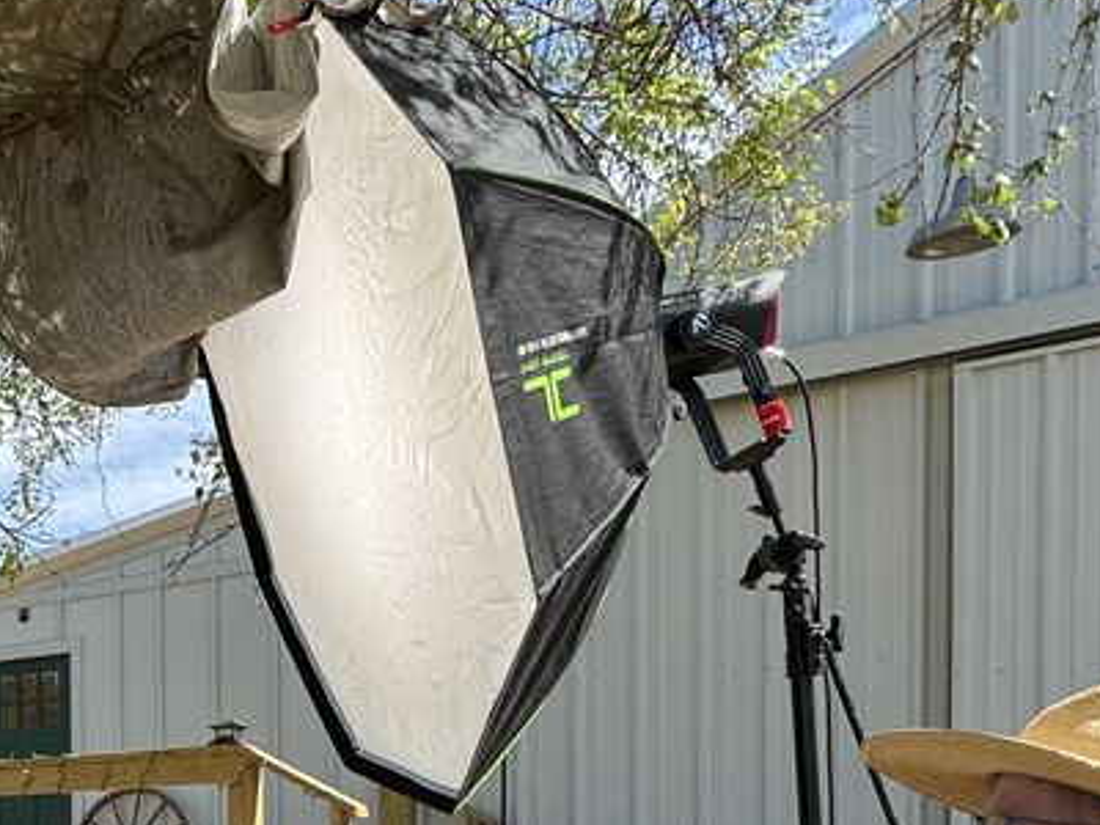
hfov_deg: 39.0
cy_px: 910
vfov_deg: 30.6
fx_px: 1335
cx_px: -30
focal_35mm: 42
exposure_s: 1/993
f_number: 2.2
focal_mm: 2.22
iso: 50
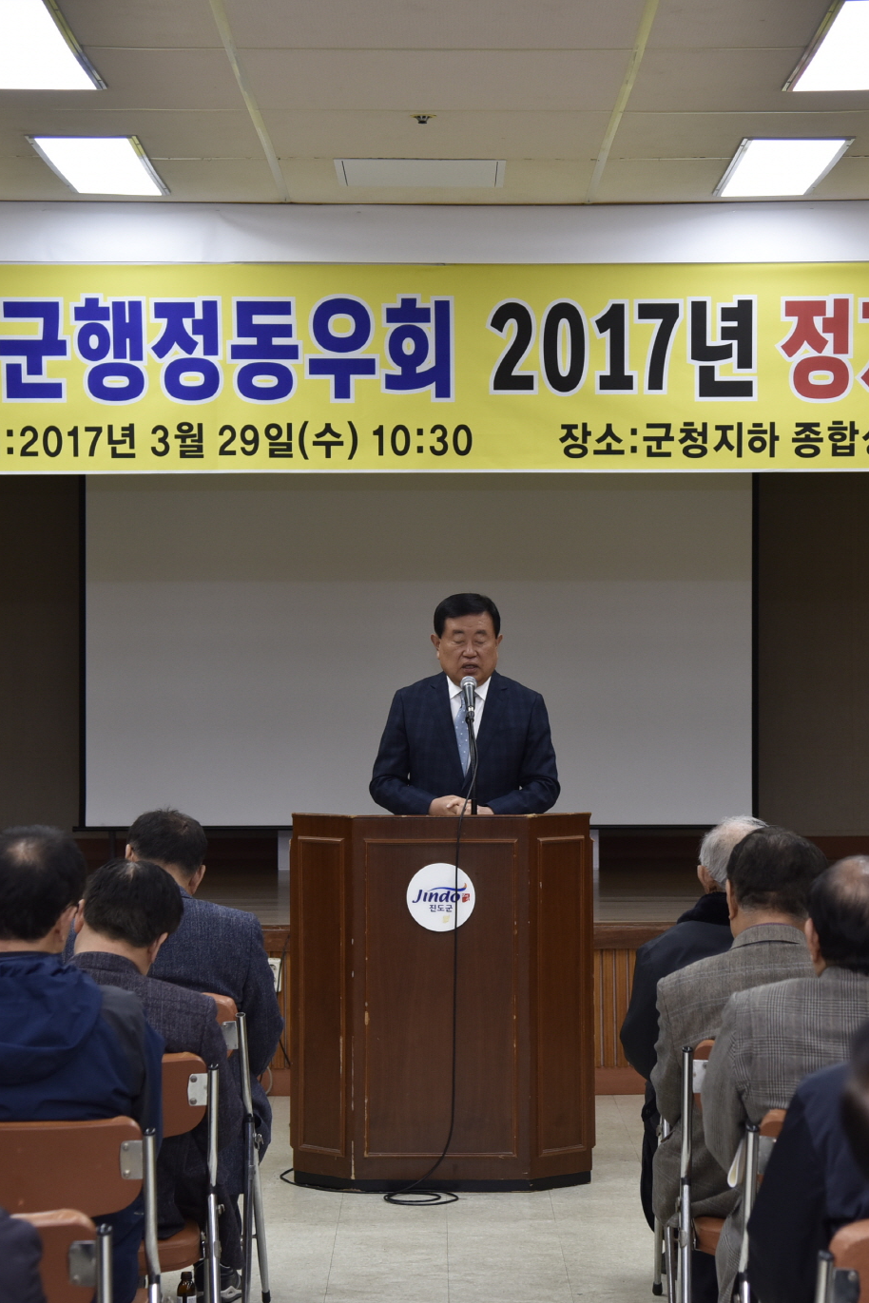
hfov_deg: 14.0
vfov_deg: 20.8
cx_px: 439
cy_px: 653
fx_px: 3548
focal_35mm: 98
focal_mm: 65
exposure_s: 1/125
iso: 640
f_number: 4.5
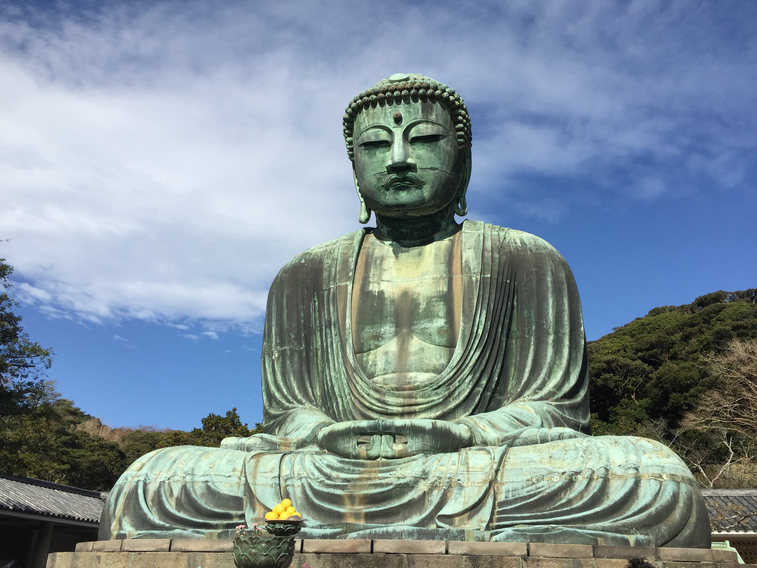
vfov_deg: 48.2
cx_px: 378
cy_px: 284
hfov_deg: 61.7
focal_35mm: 29
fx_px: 634
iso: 32
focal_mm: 4.15
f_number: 2.2
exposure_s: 1/2475
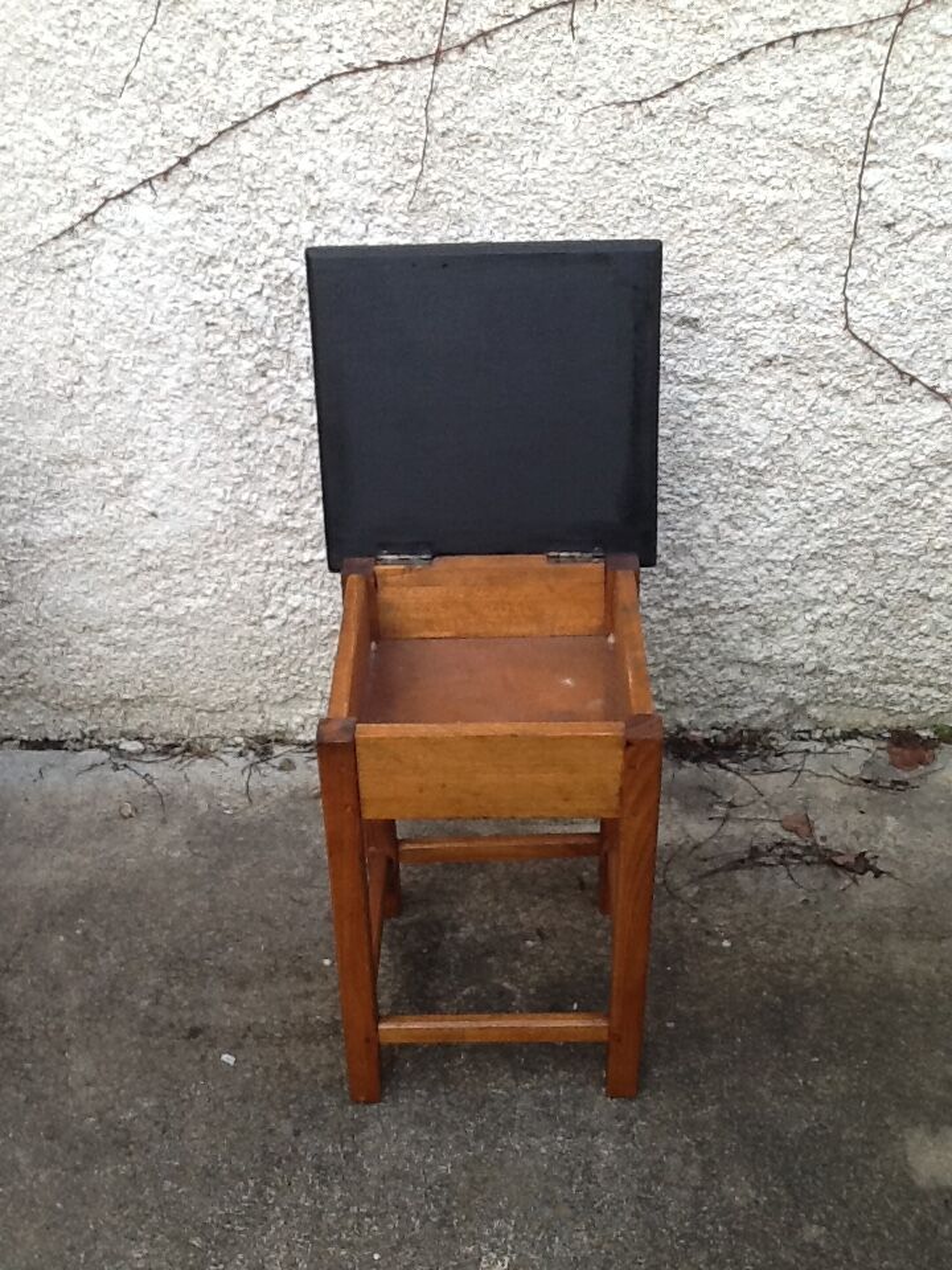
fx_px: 1613
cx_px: 476
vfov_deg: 42.9
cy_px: 635
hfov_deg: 32.9
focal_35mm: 44
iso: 50
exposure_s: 1/120
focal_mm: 2.03
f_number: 2.4
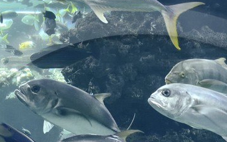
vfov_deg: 8.8
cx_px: 142
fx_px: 885
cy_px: 265
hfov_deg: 14.6
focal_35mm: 143
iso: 1600
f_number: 4
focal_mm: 32
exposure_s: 1/80
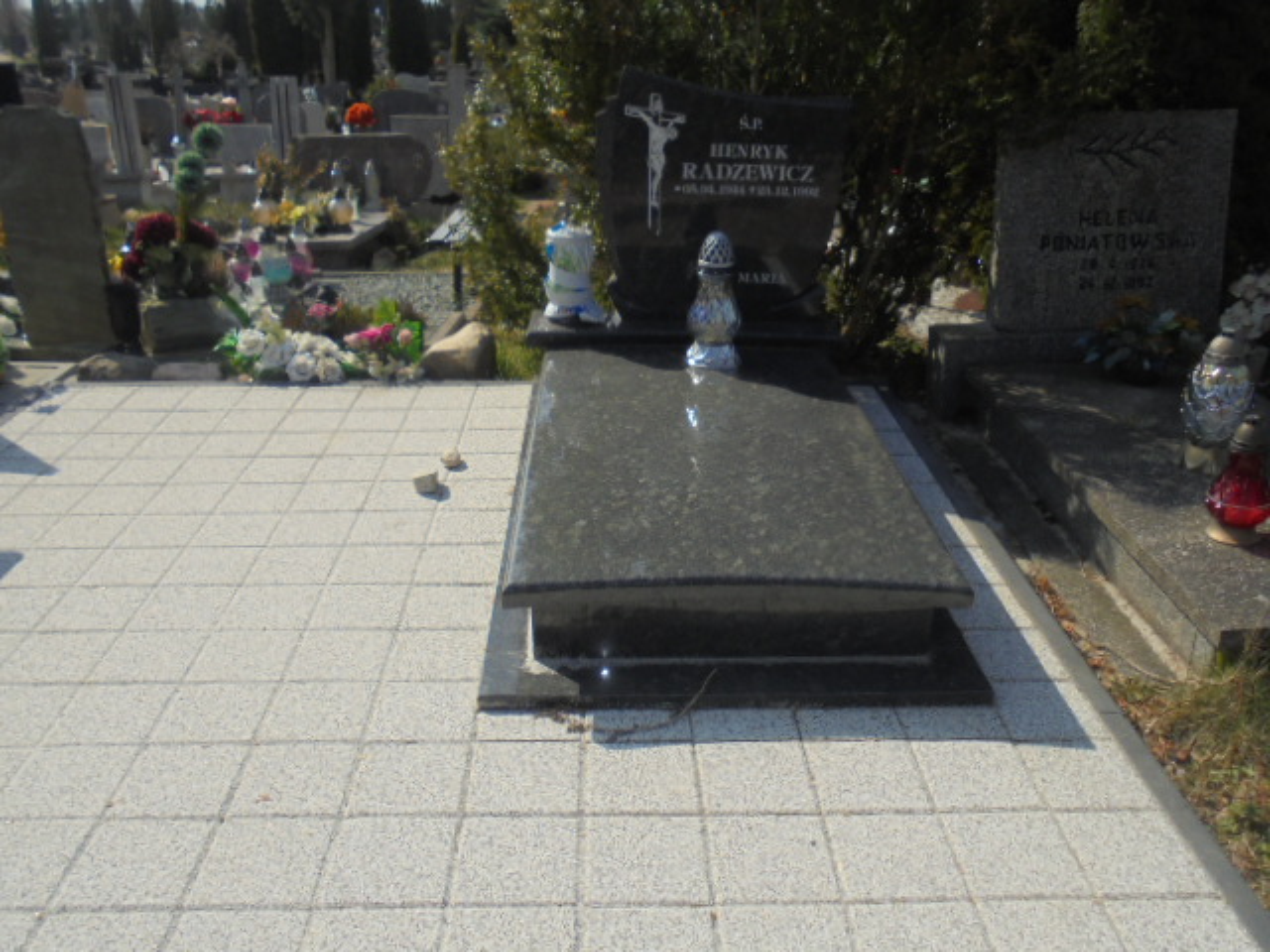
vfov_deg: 48.2
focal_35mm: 29
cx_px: 635
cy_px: 476
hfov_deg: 61.7
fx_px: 1064
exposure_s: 1/800
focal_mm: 5.3
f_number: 3.7
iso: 100
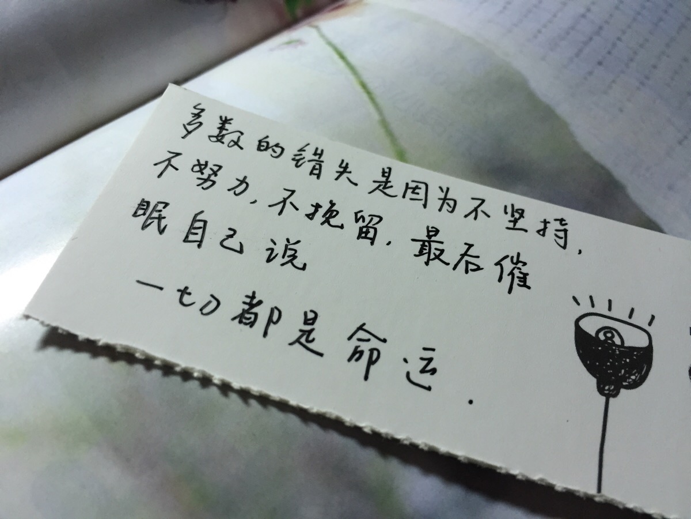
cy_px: 260
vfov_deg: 48.2
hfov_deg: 61.7
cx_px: 346
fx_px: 579
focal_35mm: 29
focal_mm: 4.15
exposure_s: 1/33
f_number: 2.2
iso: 160
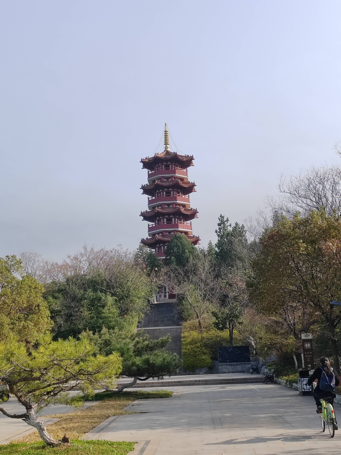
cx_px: 170
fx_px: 709
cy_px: 228
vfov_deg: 35.5
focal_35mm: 54
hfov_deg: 27.0
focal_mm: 6.14
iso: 50
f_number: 1.8
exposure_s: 1/540
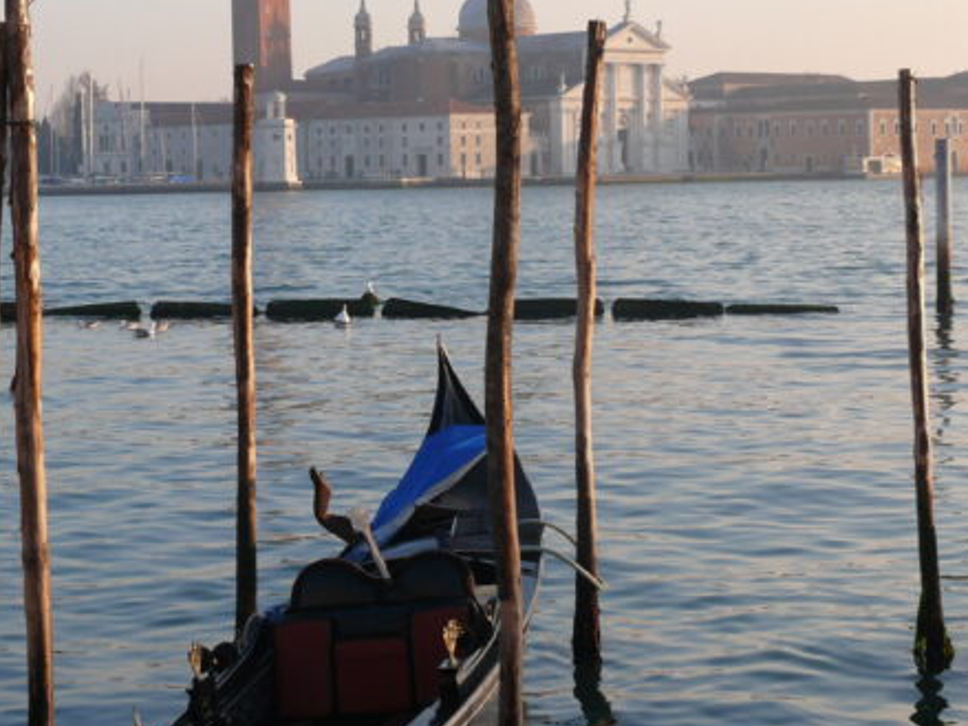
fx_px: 2544
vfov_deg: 16.2
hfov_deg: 21.4
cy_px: 331
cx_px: 273
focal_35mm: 91
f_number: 5
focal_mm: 10.9
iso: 100
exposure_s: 1/200
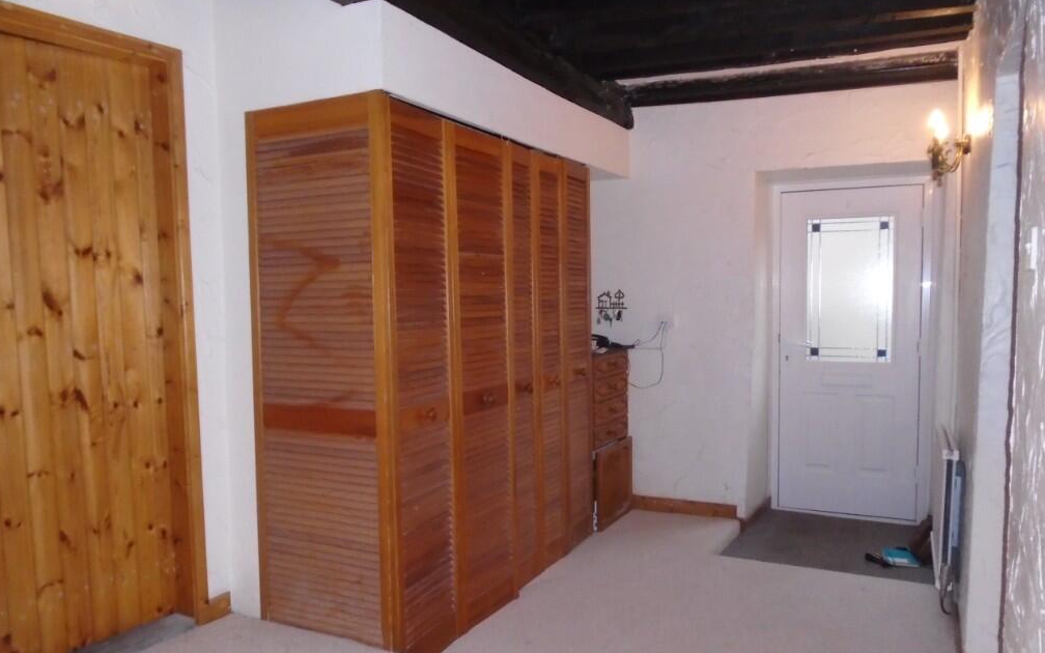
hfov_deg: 66.5
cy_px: 354
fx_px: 797
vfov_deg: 44.5
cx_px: 524
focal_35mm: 28
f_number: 3.2
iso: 400
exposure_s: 1/30
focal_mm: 4.6
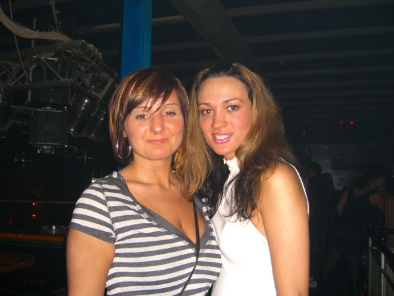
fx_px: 433
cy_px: 148
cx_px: 197
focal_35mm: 38
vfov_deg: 37.7
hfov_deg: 49.0
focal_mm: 7.9
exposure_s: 1/60
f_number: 2.8
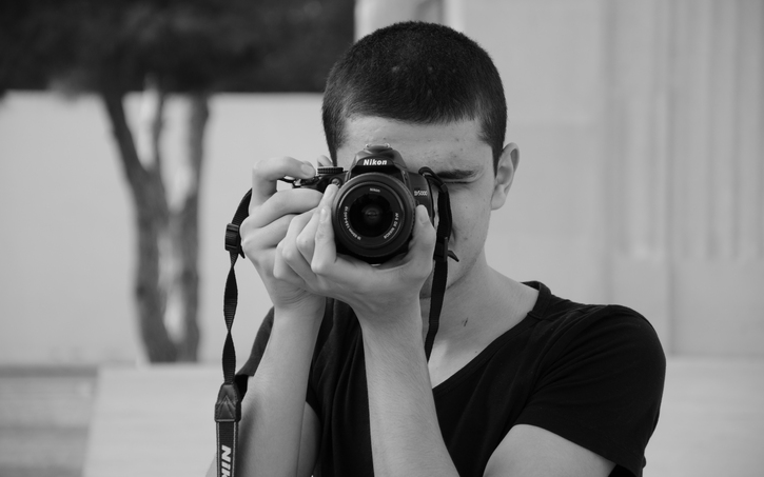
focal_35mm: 162
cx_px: 380
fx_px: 3363
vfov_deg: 8.1
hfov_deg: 13.0
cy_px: 223
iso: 200
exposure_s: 1/100
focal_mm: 105
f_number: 5.6
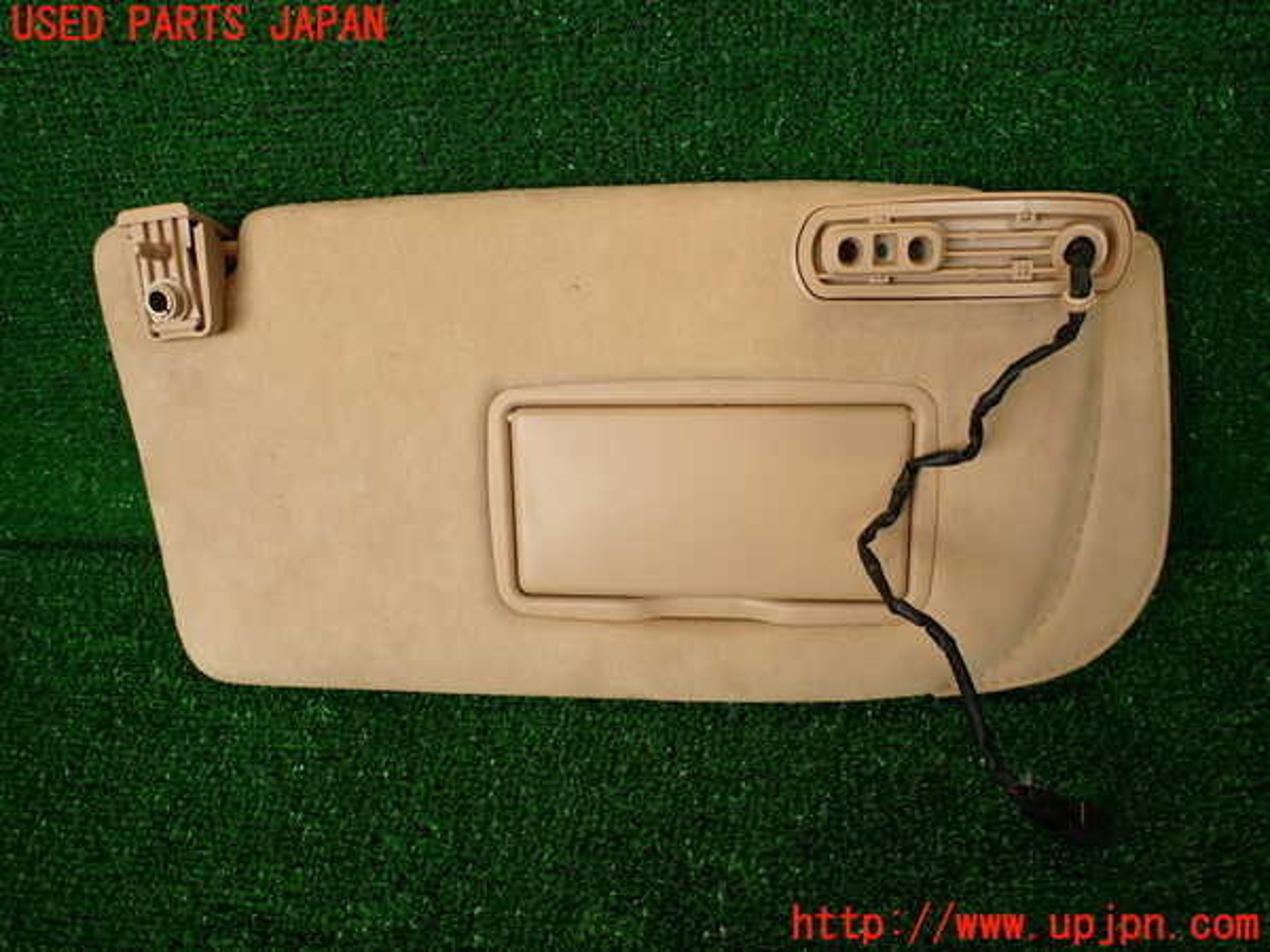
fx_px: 917
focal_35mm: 25
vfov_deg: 54.9
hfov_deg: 69.4
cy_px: 476
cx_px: 635
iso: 100
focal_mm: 4.5
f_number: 2
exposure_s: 1/100
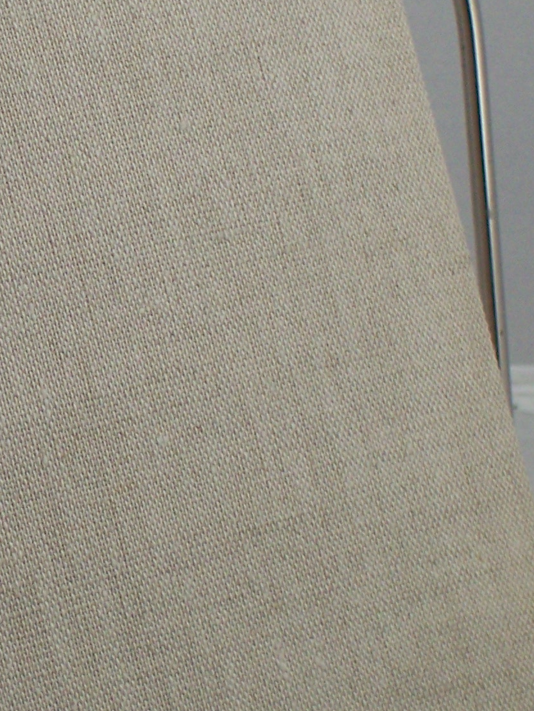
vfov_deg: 7.6
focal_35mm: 261
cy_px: 351
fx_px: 5361
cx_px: 21
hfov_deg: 5.7
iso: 160
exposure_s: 1/80
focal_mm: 16.8
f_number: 4.6
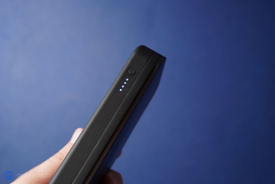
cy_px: 92
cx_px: 138
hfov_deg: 37.9
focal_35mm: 52
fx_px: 401
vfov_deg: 25.8
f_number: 4.5
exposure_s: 1/160
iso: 500
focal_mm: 35
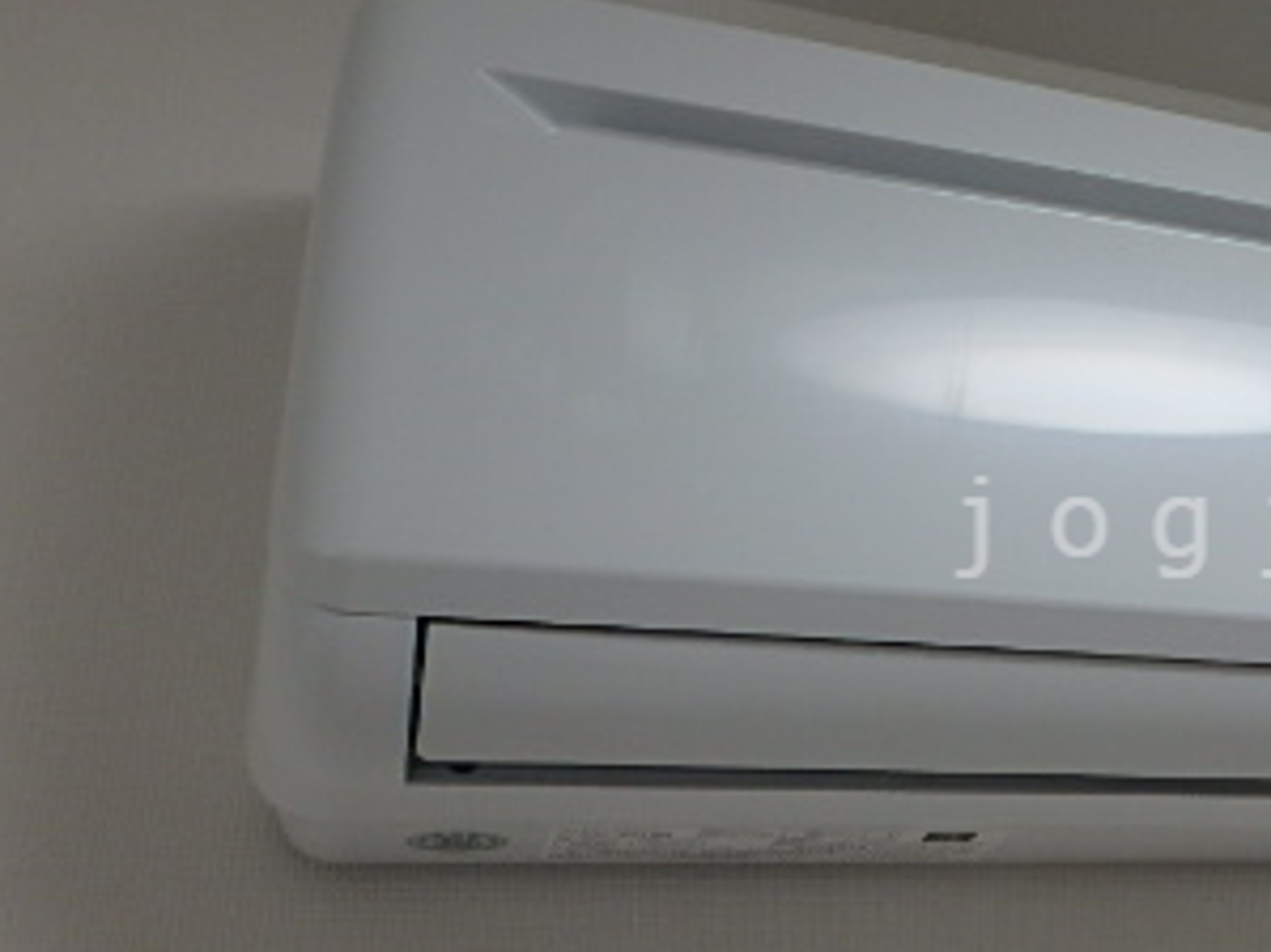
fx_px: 1652
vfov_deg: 32.1
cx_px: 1245
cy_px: 527
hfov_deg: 37.9
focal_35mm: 45
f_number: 3.5
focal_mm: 3.7
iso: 125
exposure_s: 1/60
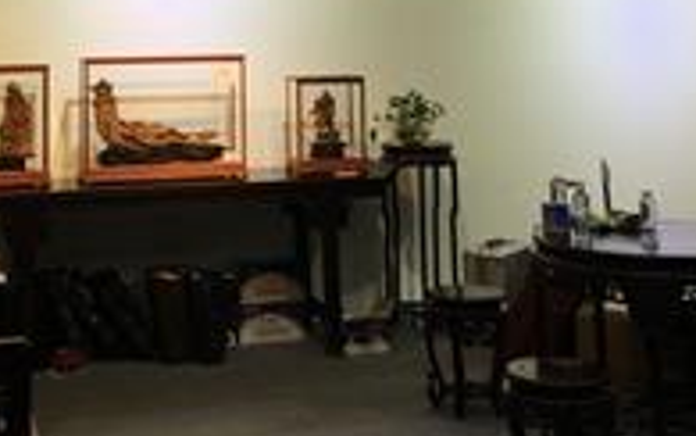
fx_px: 1195
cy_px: -79
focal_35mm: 63
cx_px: 232
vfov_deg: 19.5
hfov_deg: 32.2
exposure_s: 1/100
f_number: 2.2
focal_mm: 4.15
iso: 32
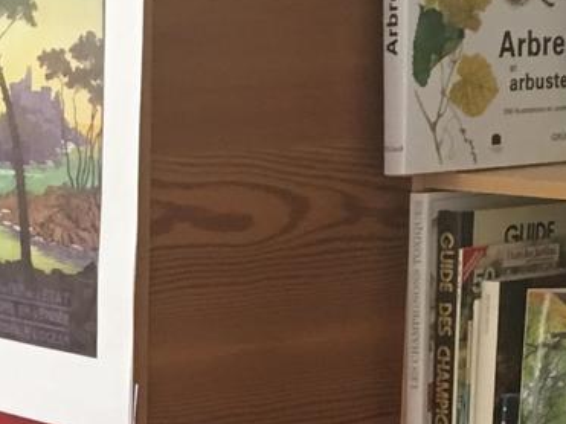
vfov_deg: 9.1
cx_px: 72
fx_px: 2452
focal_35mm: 150
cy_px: 917
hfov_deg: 13.1
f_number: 2.2
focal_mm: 4.15
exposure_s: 1/33
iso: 125
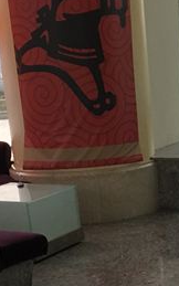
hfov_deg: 13.4
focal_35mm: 95
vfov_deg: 20.9
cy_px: 308
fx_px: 741
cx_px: 210
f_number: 2.2
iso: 40
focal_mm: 4.15
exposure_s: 1/30
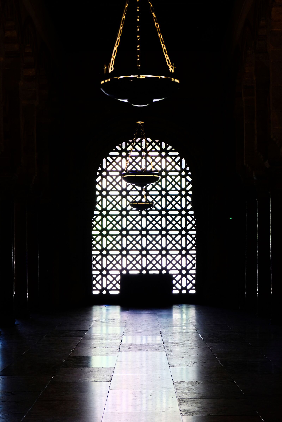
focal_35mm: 76
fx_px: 893
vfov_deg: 26.7
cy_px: 211
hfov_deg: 17.9
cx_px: 141
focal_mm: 50.5
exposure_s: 1/30
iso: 800
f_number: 4
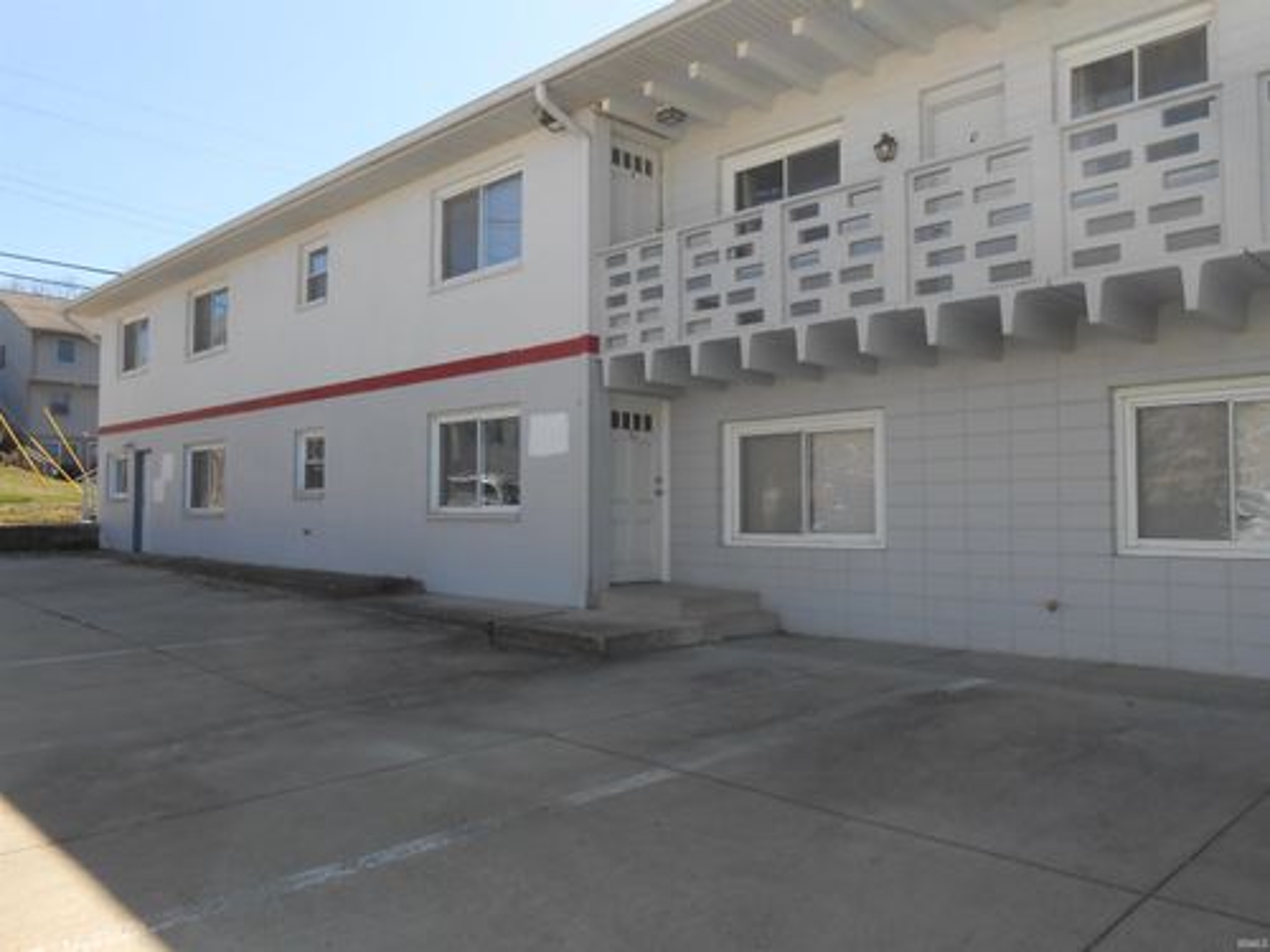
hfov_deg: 67.3
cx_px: 635
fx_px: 954
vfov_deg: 53.1
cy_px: 476
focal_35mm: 26
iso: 80
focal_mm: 4.6
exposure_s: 1/400
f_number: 3.5
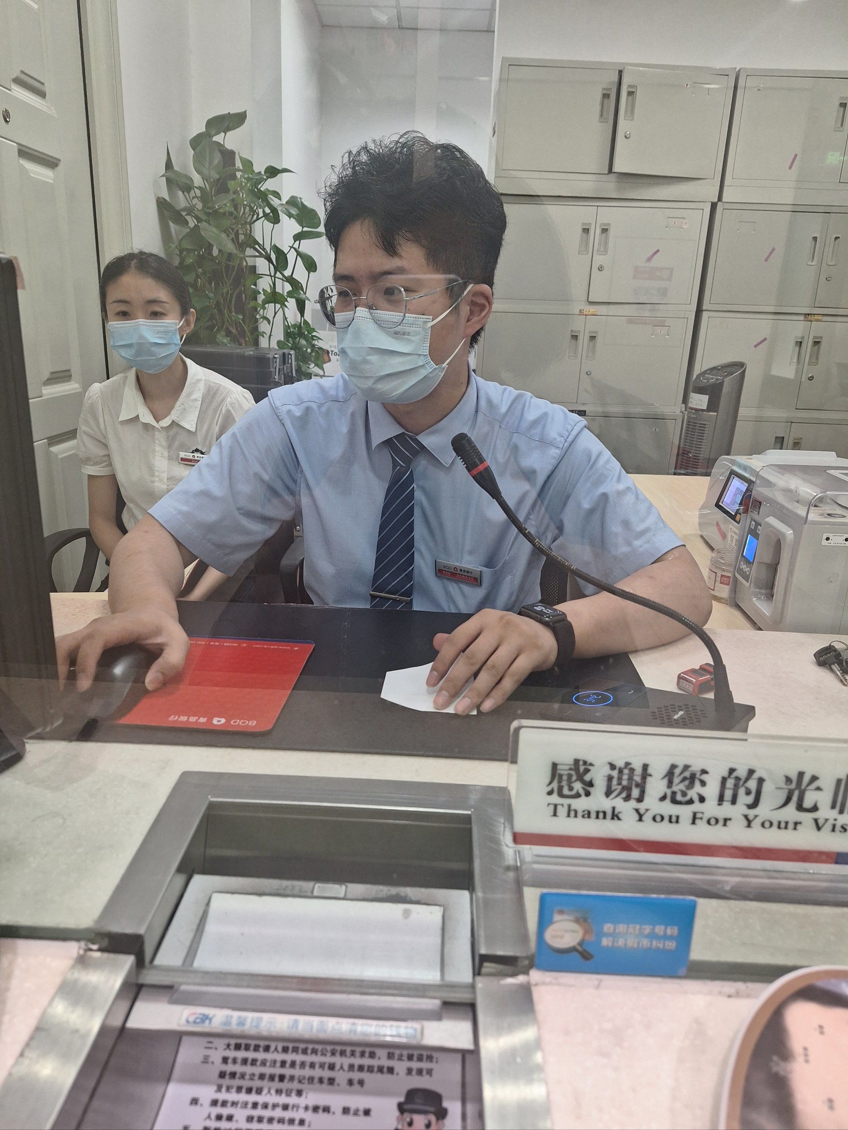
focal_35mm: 23
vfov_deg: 73.9
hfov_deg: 58.9
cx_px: 424
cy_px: 565
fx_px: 751
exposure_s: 1/50
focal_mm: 5.54
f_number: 1.8
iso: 250
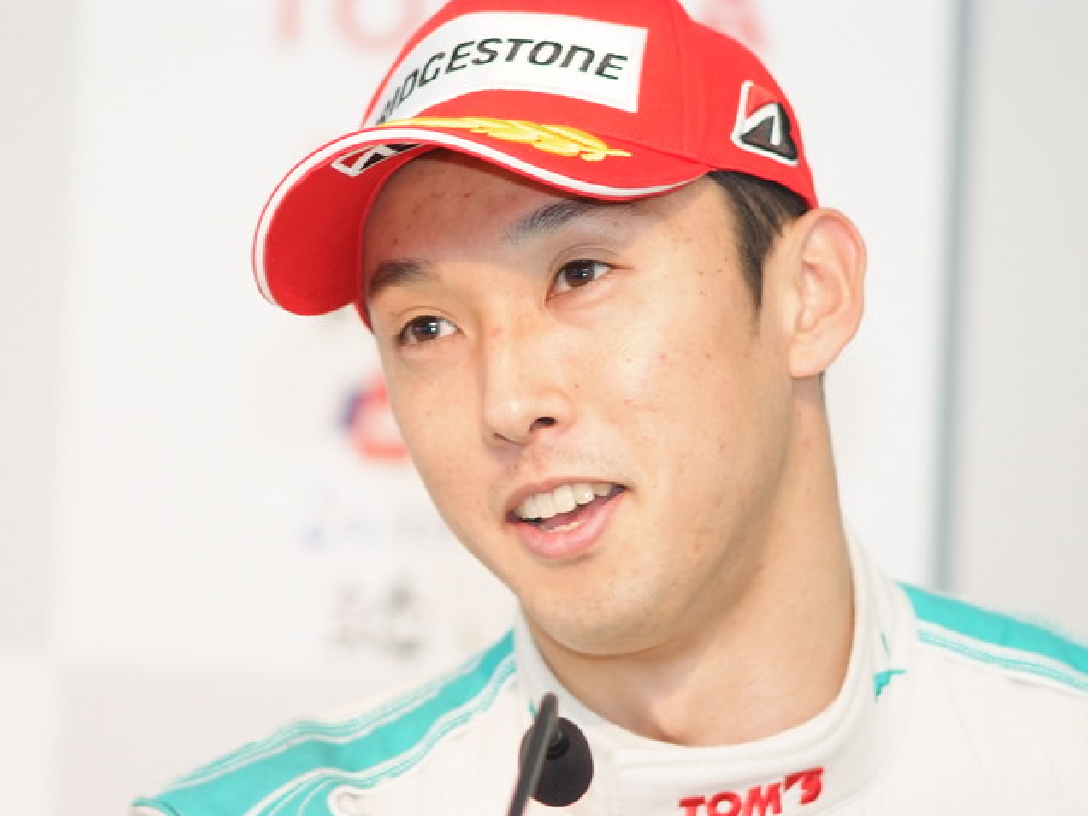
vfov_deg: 5.1
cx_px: 520
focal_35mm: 294
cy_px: 409
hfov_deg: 6.7
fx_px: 9241
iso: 640
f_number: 2.8
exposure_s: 1/125
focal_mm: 180
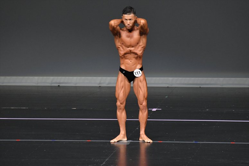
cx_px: 124
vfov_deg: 4.0
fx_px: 2385
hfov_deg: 6.0
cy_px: 83
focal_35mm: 345
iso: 4000
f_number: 5.6
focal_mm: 230
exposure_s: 1/400
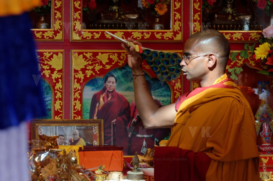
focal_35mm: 300
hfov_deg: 6.9
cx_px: 136
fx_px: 2270
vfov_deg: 4.6
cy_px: 90
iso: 2000
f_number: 5.6
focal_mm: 200
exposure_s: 1/320
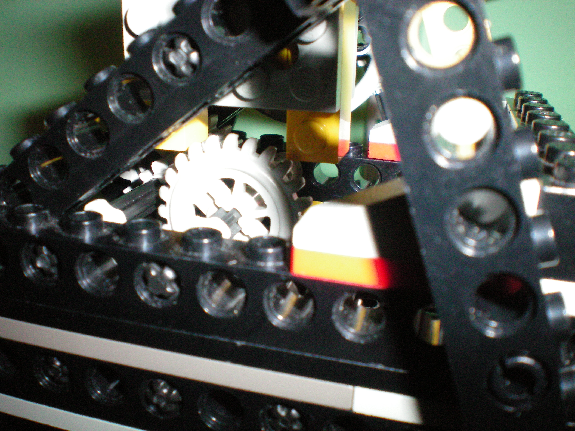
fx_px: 631
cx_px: 288
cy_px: 216
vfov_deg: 37.7
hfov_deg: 49.0
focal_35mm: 38
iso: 400
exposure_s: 1/60
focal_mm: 6.3
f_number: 4.6
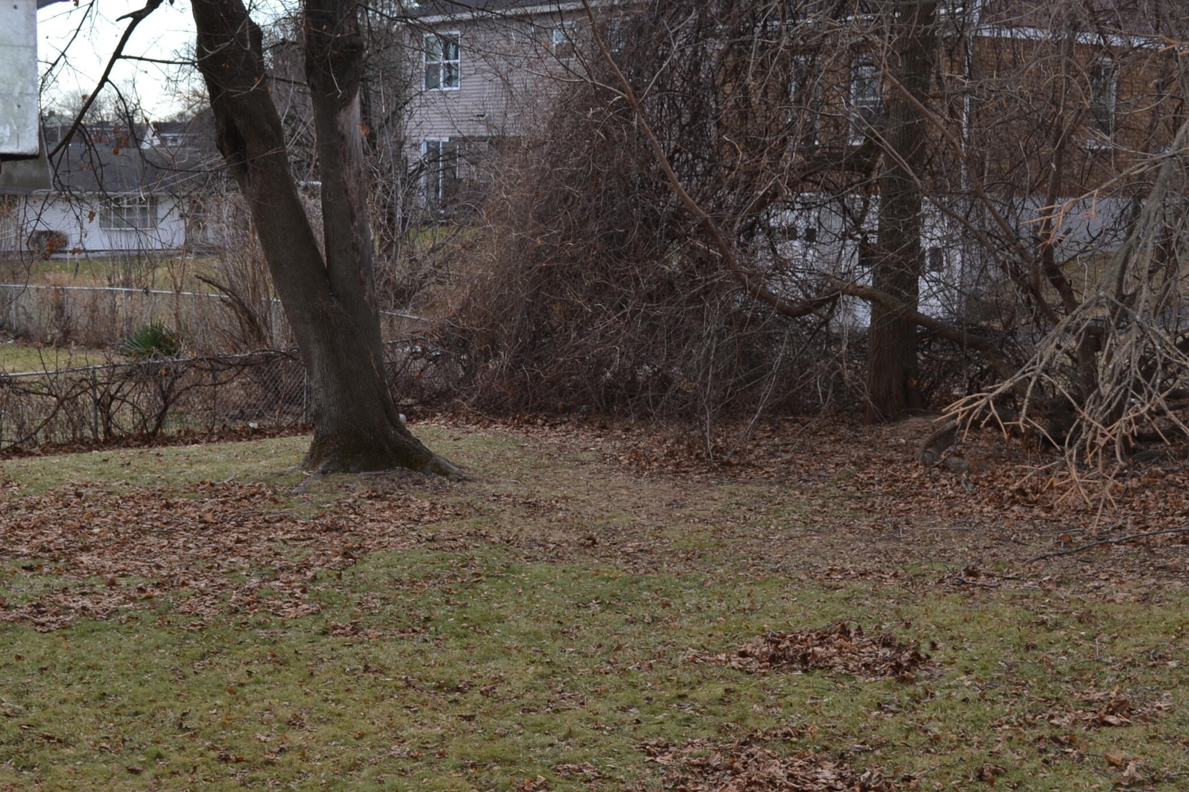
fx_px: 1882
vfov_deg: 23.8
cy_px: 380
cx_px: 519
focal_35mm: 57
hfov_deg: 35.0
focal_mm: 26
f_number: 5.6
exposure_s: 1/200
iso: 100
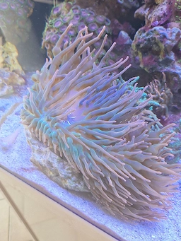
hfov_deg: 51.3
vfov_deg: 65.2
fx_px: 188
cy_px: 110
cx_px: 101
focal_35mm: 27
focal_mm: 5.54
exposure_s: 1/100
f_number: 1.8
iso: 50
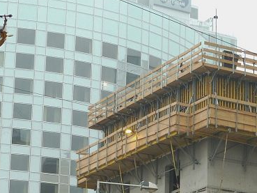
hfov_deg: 12.2
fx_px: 1196
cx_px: 246
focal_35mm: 161
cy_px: 238
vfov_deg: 9.1
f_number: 4.7
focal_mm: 10.3
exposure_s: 1/60
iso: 160
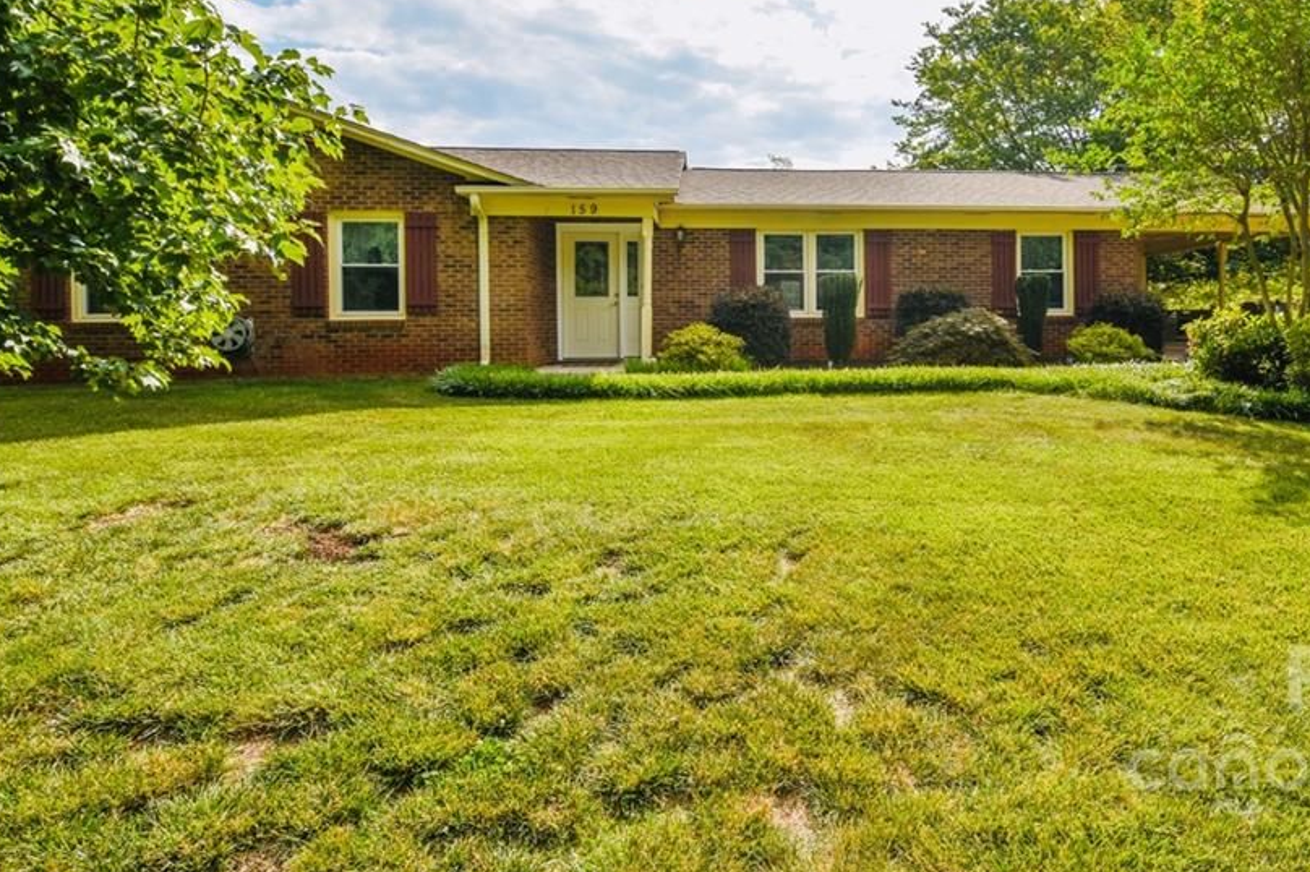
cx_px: 783
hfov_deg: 85.9
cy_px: 327
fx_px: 691
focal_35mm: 19
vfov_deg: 63.6
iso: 100
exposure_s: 1/200
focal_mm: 10
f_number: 11
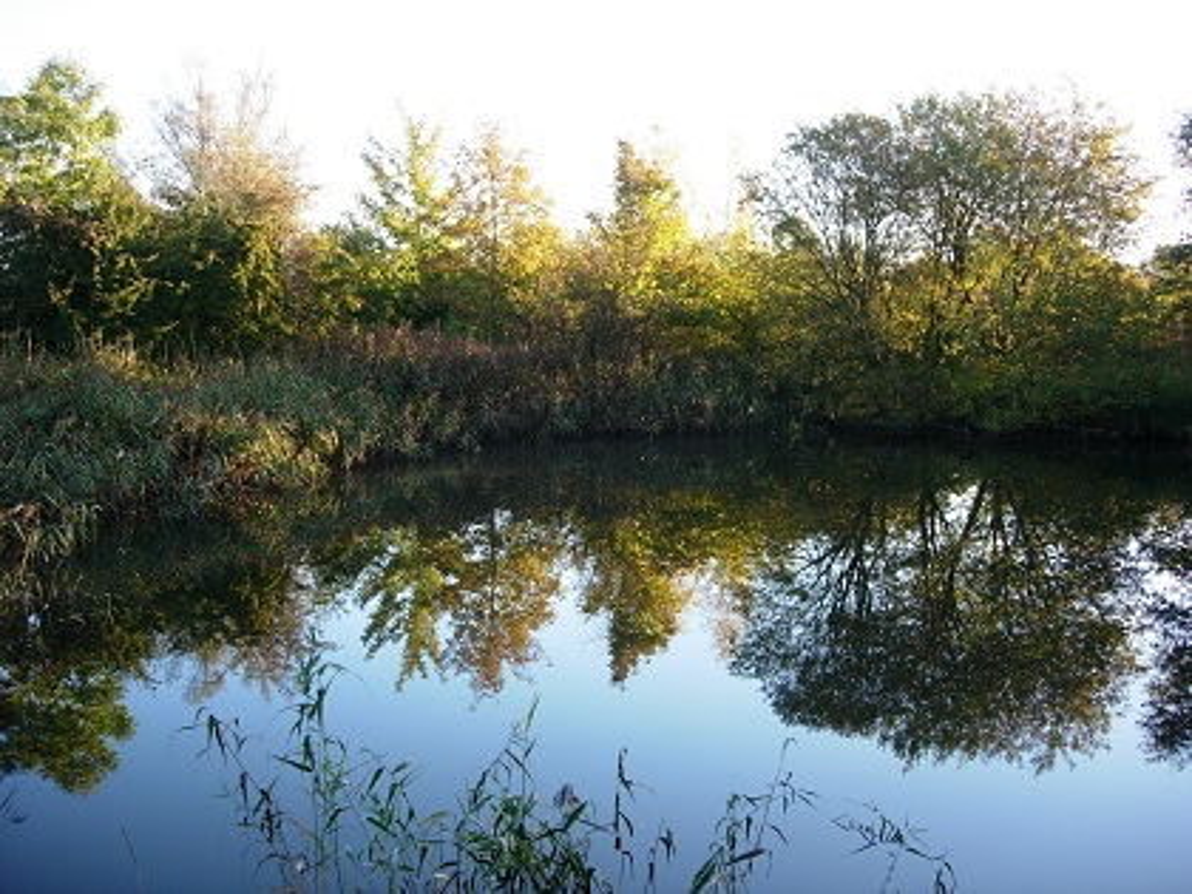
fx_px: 1309
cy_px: 447
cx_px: 596
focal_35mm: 38
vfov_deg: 37.7
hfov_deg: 49.0
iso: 64
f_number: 2.8
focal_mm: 7.8
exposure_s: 1/161
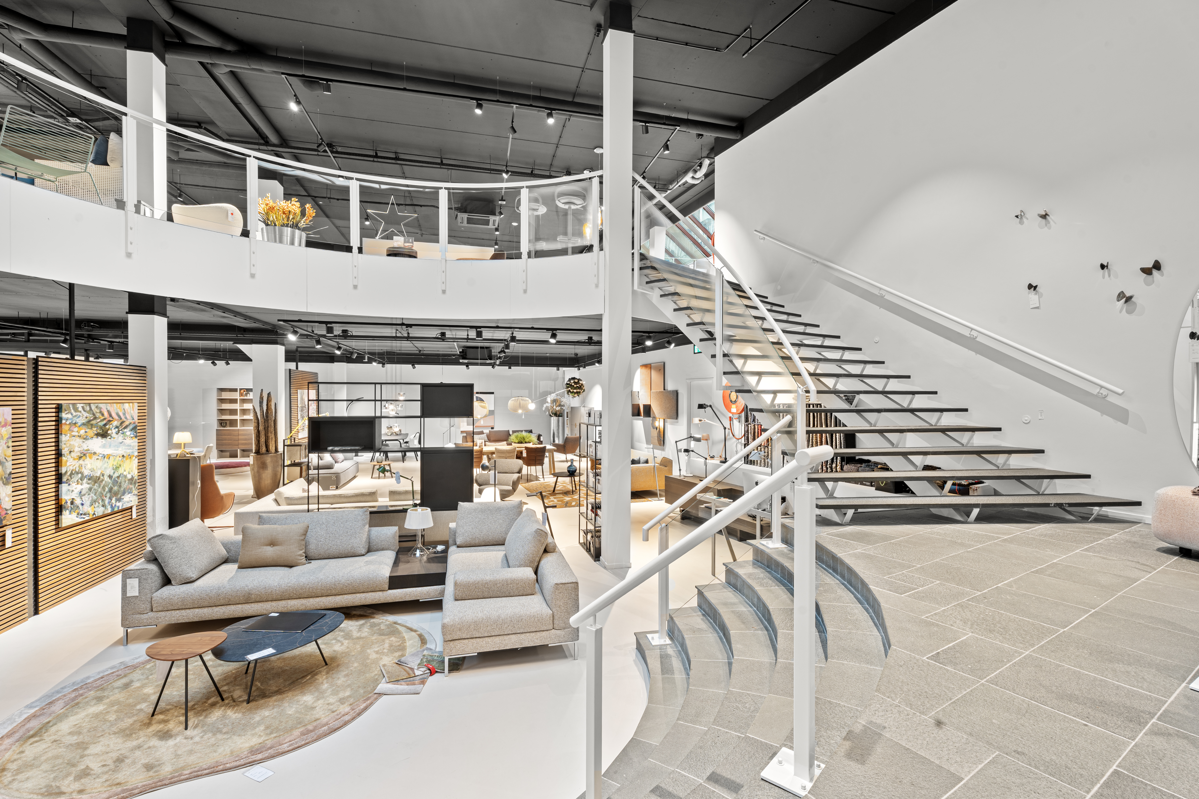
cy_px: 400
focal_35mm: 16
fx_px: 533
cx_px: 600
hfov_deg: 96.7
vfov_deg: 73.7
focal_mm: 16
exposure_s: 4
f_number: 11
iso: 100
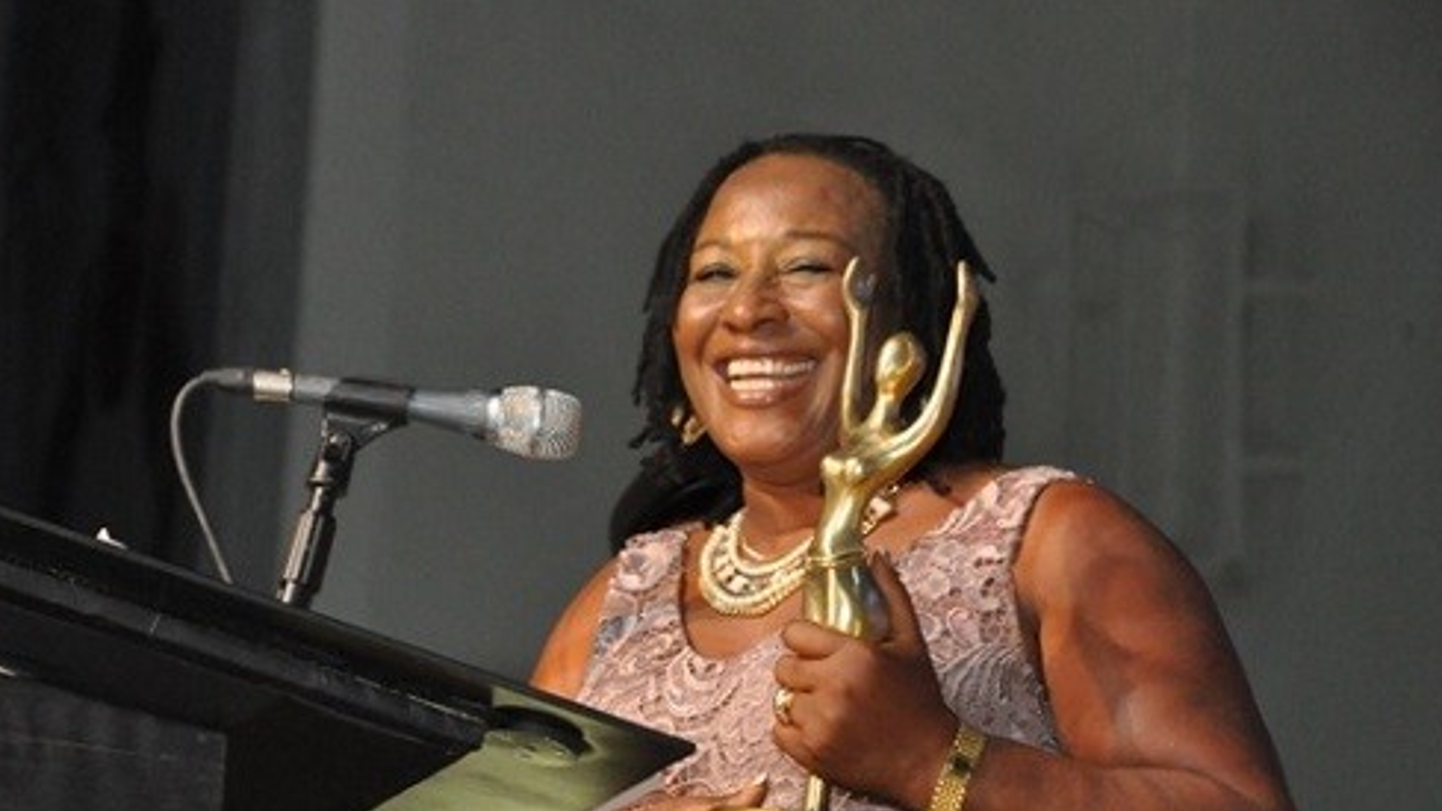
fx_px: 6257
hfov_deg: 13.1
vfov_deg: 7.4
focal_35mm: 164
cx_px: 643
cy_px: 507
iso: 3200
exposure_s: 1/160
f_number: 5.6
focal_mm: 85
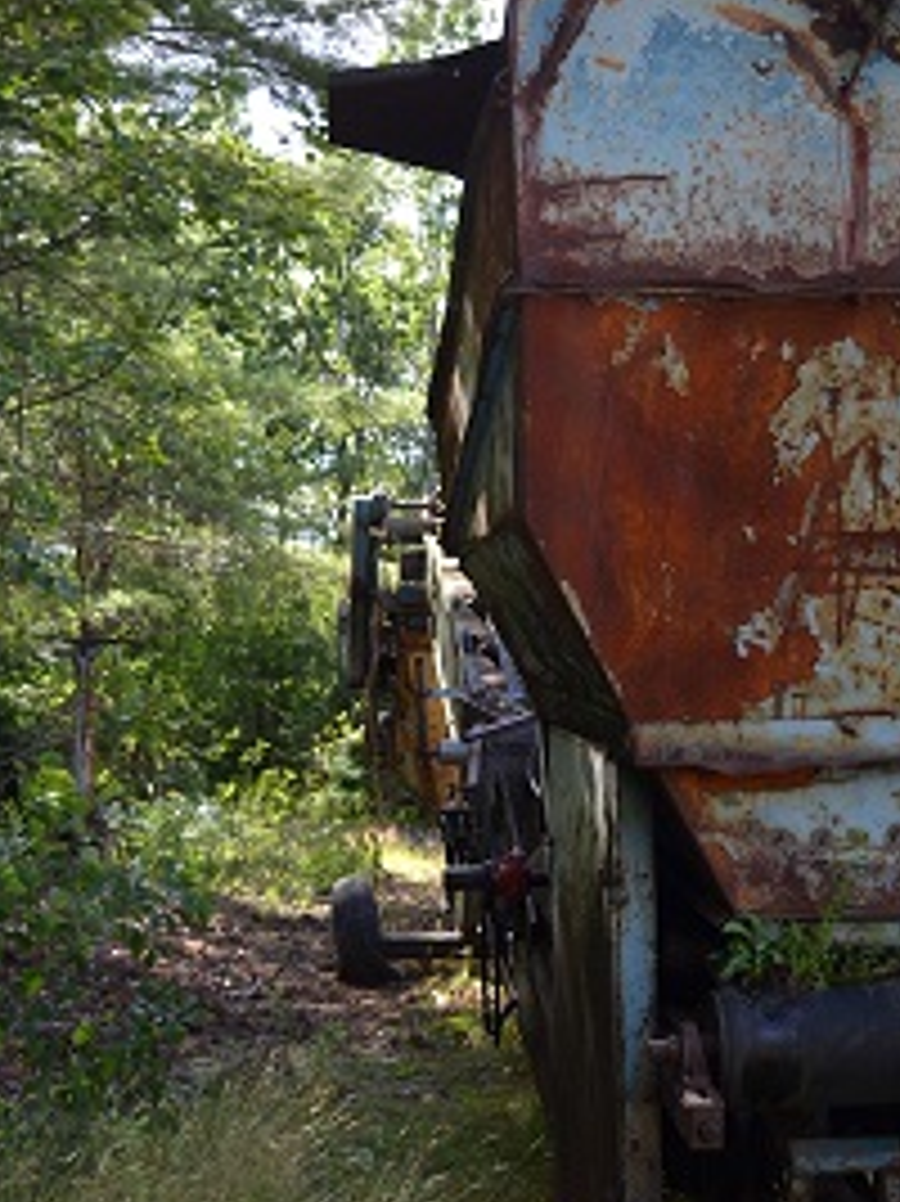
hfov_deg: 25.0
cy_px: 689
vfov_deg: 33.2
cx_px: 634
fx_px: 2012
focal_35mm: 58
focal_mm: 24
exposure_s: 1/200
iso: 140
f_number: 4
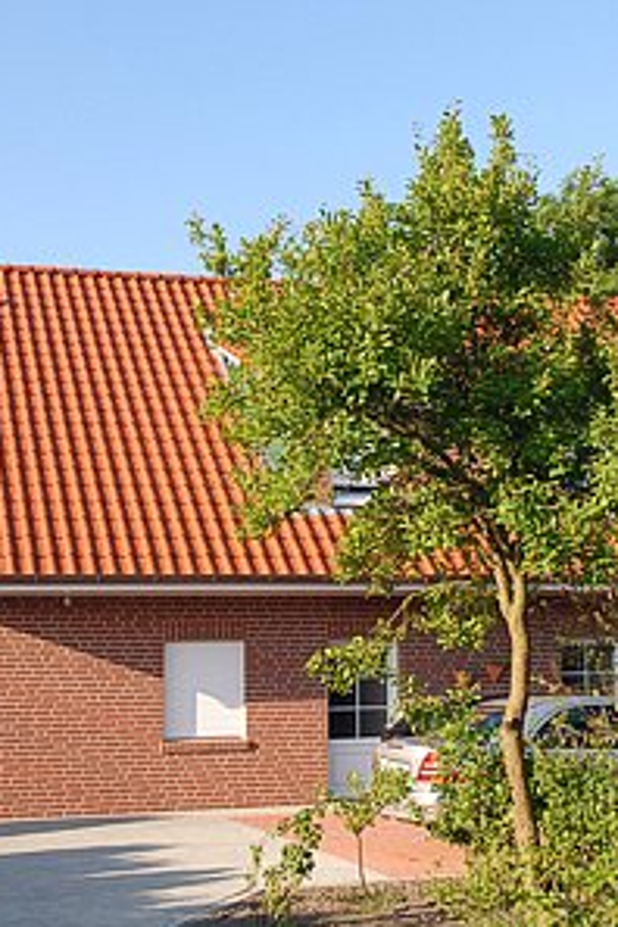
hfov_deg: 26.7
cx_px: 462
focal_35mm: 50
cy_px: 465
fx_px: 1287
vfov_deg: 39.6
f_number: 9
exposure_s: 1/320
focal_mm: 22
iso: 400
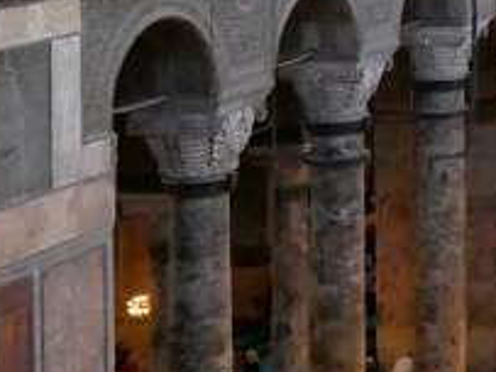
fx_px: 1804
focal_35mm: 126
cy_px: -184
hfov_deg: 13.2
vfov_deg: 11.3
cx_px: 1035
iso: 1250
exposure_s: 1/60
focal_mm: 12
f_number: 3.5
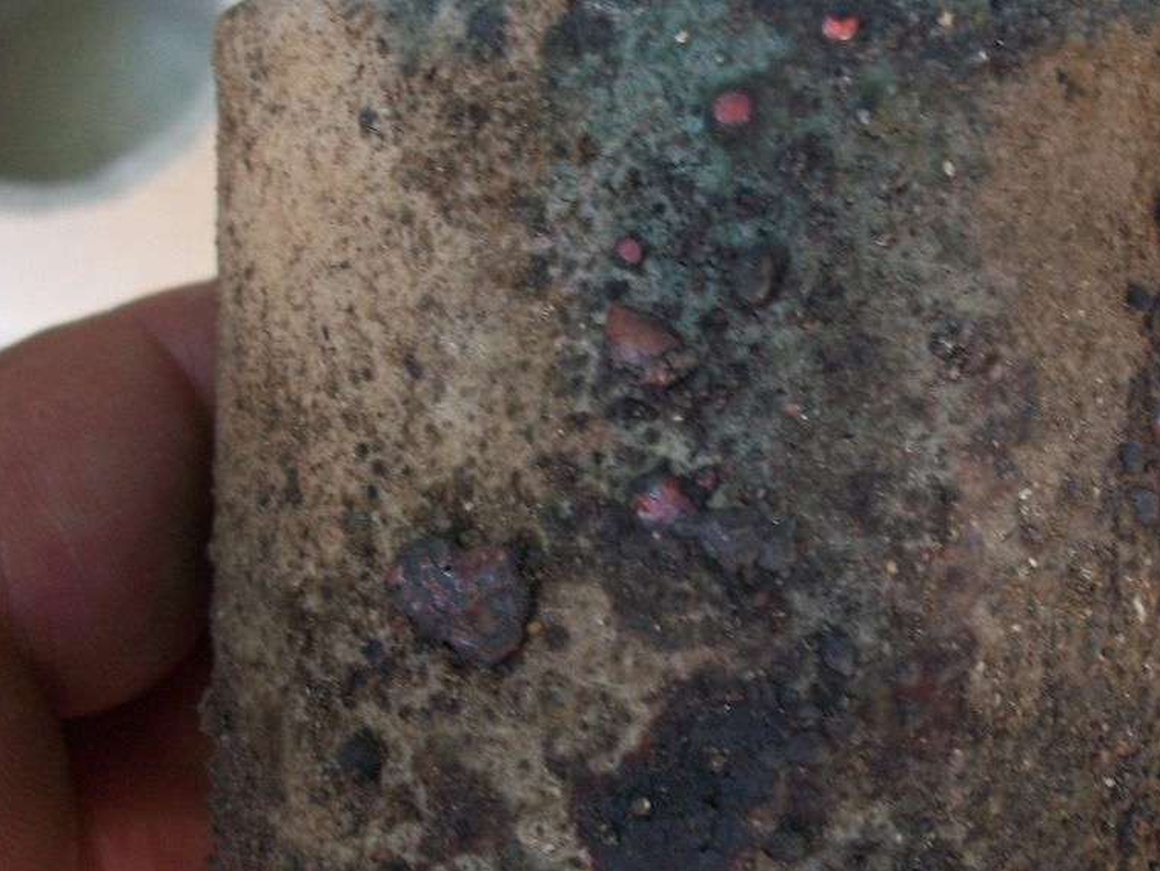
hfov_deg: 31.7
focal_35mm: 61
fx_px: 2045
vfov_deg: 24.0
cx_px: 552
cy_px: 485
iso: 86
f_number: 2.9
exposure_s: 1/60
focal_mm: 5.7
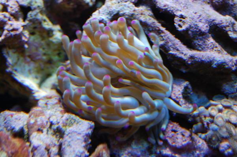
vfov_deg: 16.5
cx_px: 118
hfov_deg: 24.7
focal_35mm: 82
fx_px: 542
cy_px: 78
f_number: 5.6
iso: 200
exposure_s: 1/40
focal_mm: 55
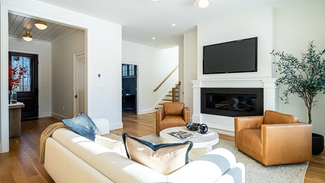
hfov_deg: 89.6
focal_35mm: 19
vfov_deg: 58.4
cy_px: 89
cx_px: 163
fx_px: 164
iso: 800
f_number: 5
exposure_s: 1/8000
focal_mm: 18
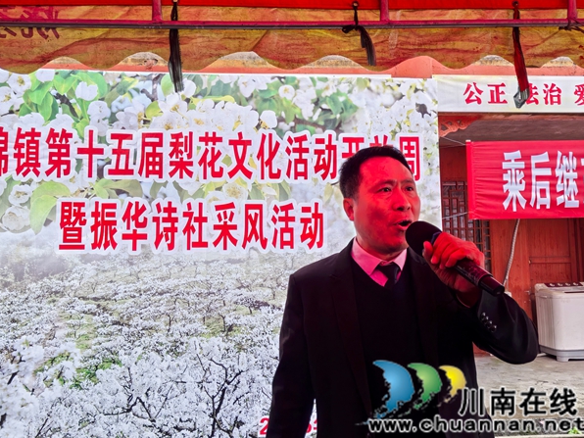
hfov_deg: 61.7
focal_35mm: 29
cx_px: 287
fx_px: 489
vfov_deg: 48.2
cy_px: 224
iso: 250
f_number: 1.9
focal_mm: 5.52
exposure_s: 1/120
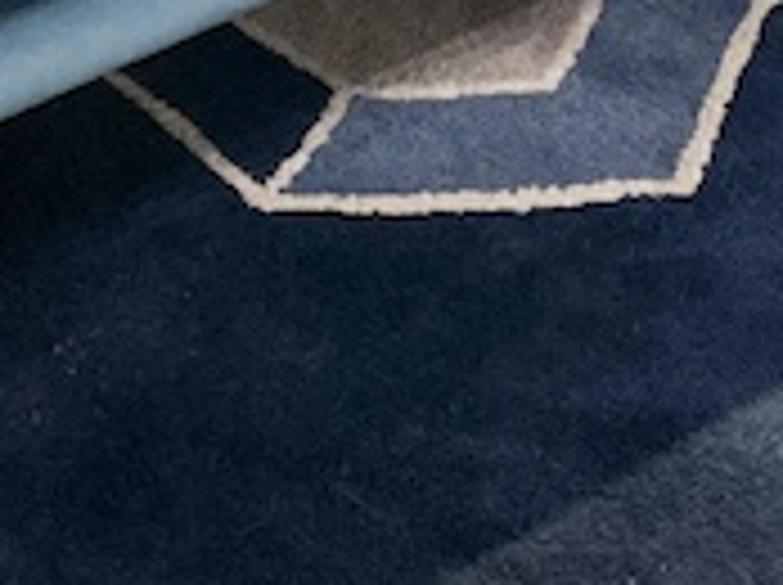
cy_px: -626
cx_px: 189
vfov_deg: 8.5
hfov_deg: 12.0
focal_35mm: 165
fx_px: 3727
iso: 160
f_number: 1.8
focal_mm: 3.99
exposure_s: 1/60
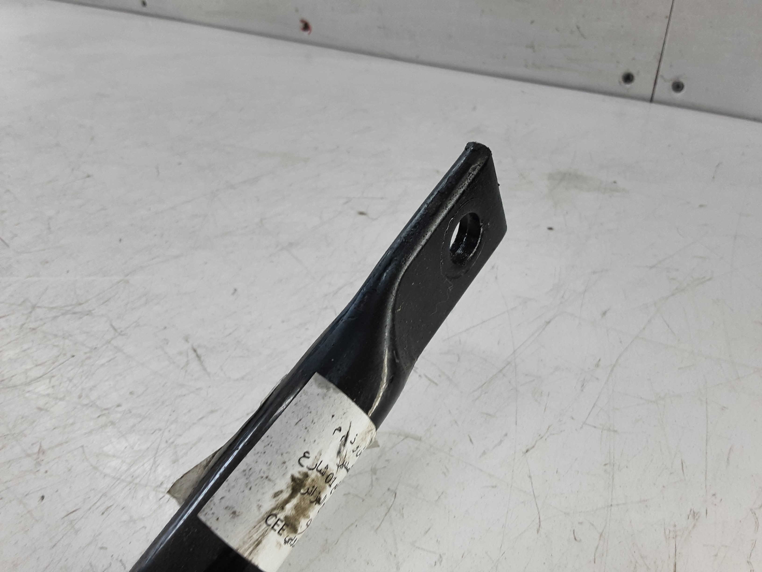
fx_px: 594
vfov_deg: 51.4
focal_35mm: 27
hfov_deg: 65.3
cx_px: 381
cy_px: 286
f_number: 1.9
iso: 64
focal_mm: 2.91
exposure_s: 1/50
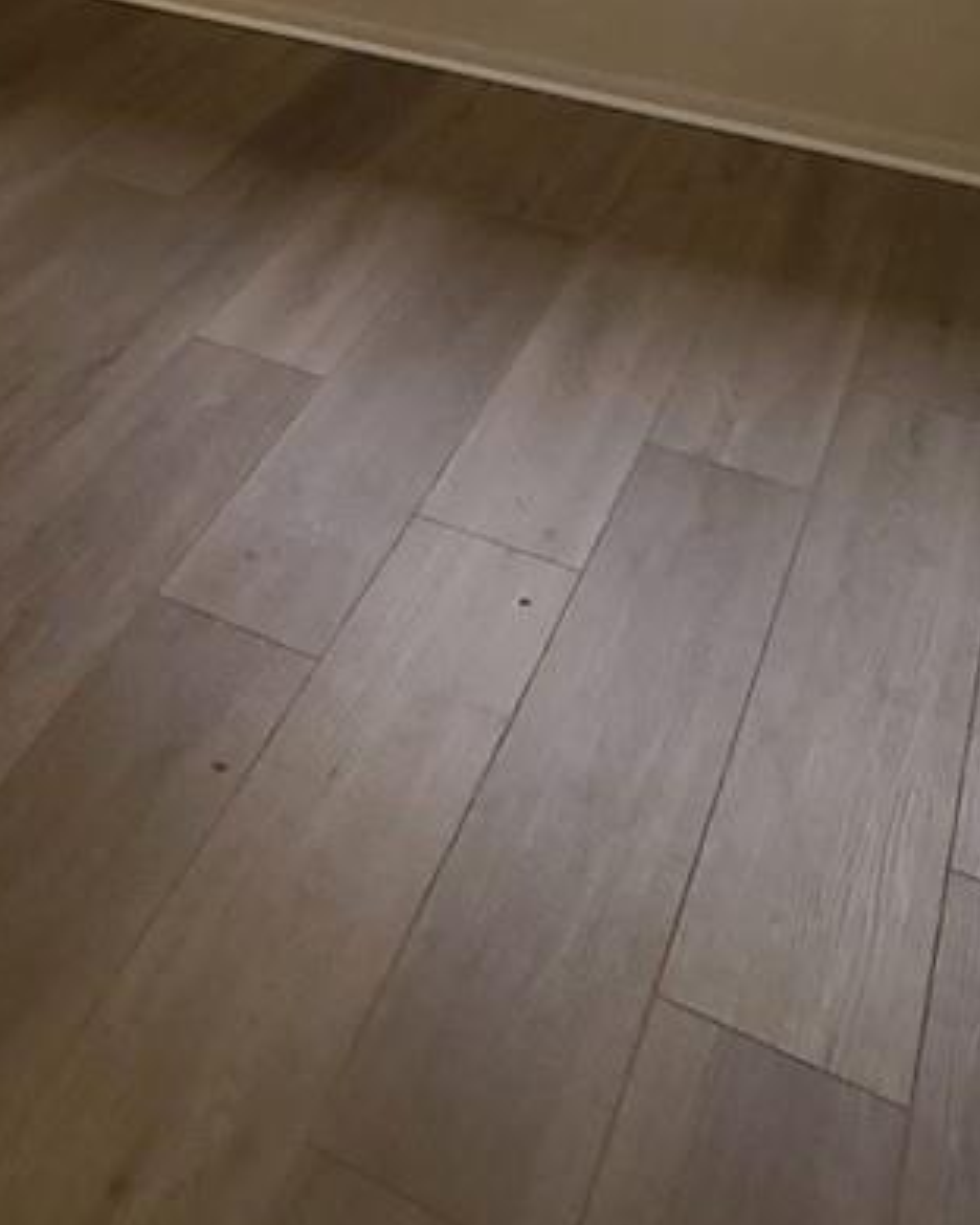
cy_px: -383
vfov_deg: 29.0
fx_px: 1885
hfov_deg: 23.6
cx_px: -468
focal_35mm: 52
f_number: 2.2
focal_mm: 2.2
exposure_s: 1/60
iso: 250
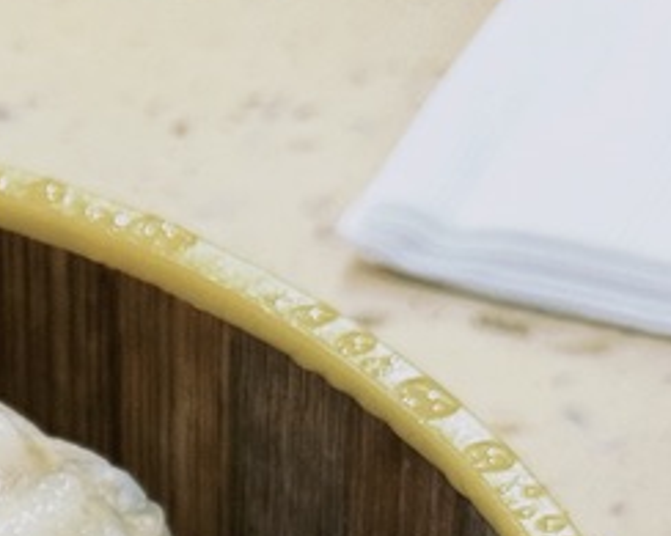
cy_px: 882
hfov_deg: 9.3
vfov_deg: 7.7
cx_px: -561
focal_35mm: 197
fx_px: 3911
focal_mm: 6.76
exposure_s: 1/50
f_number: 1.78
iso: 100
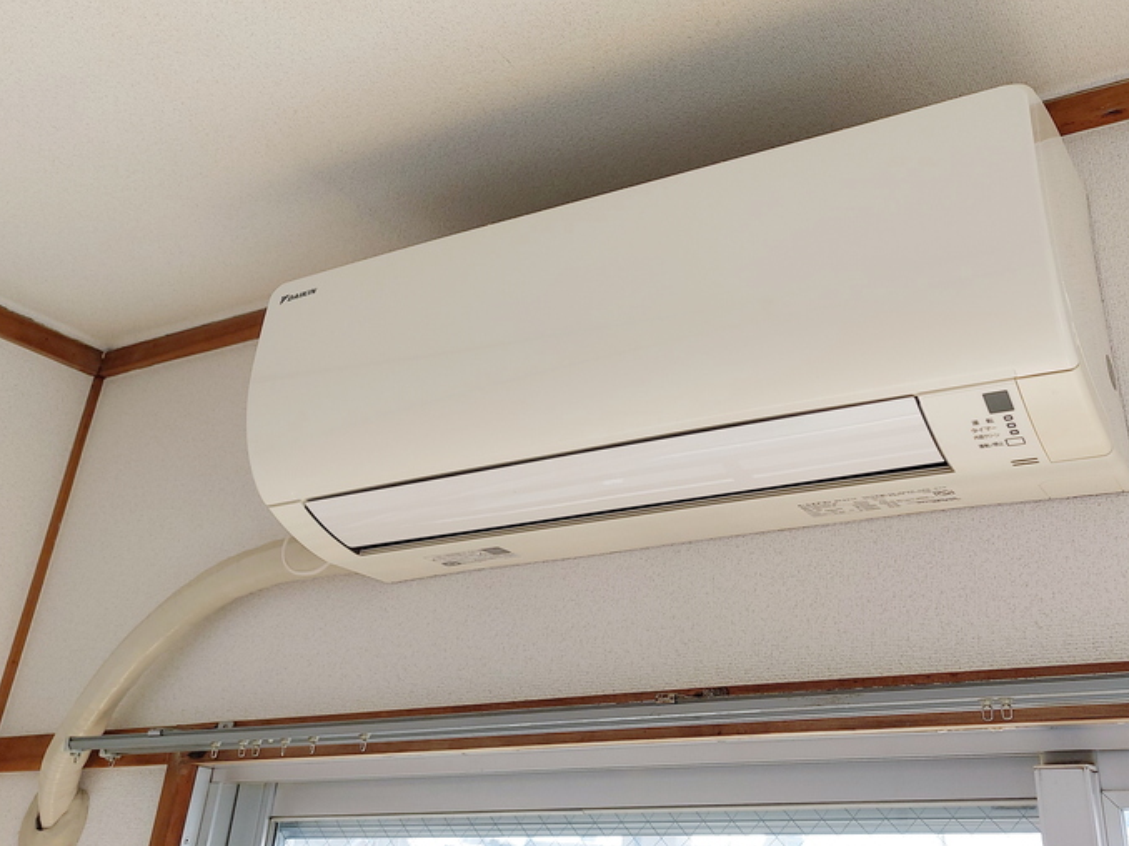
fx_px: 1109
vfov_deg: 41.2
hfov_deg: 53.5
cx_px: 688
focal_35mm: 34
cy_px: 280
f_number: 1.8
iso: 25
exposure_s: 1/154
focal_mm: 5.23
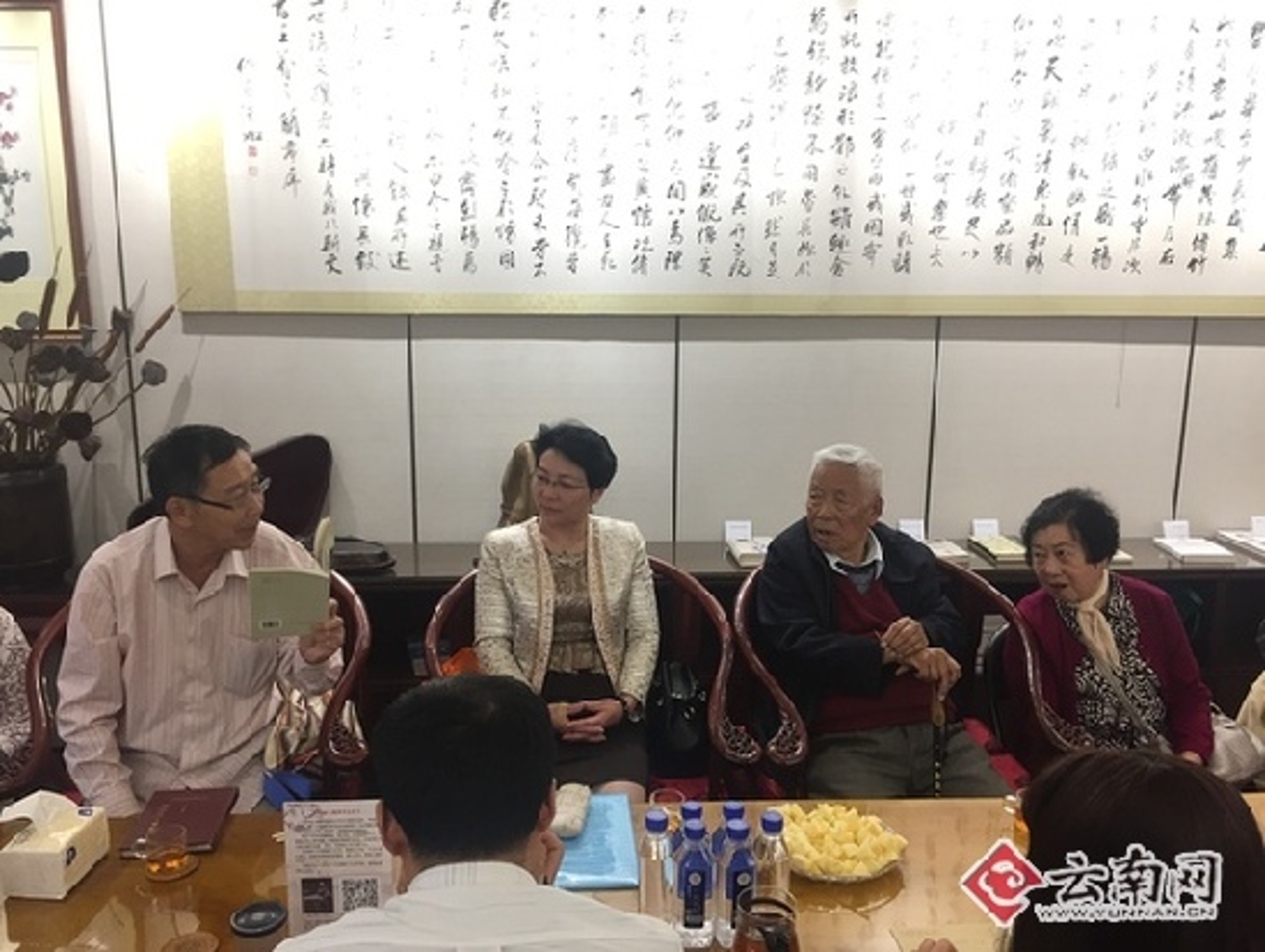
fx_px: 1061
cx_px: 632
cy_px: 476
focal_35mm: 29
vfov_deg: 48.3
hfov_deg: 61.6
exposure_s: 1/33
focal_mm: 4.15
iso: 50
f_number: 2.2
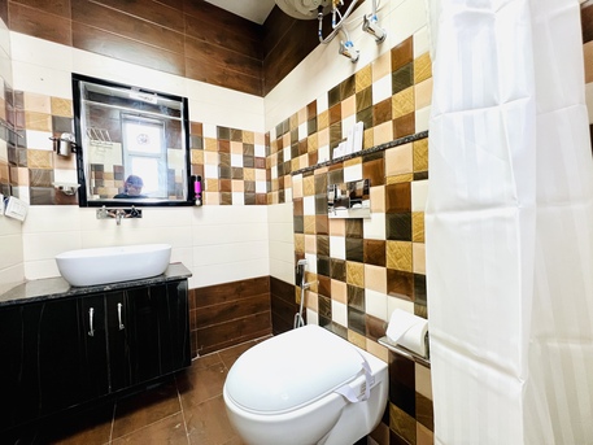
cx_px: 296
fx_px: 223
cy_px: 222
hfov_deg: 106.2
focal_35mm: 13
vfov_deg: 89.9
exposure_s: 1/100
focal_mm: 1.57
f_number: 1.8
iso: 250
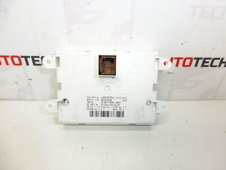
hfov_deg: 71.6
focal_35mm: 24
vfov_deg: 56.8
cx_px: 113
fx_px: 157
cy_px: 85
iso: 200
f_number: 3.5
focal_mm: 4.3
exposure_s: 1/125
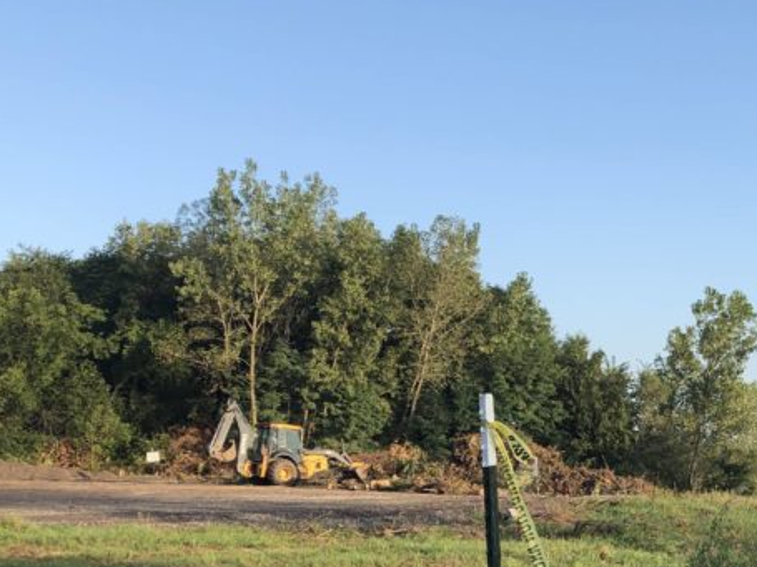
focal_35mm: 63
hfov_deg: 29.4
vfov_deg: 22.9
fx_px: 1377
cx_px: 687
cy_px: 459
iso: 20
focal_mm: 3.99
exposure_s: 1/685
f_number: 1.8
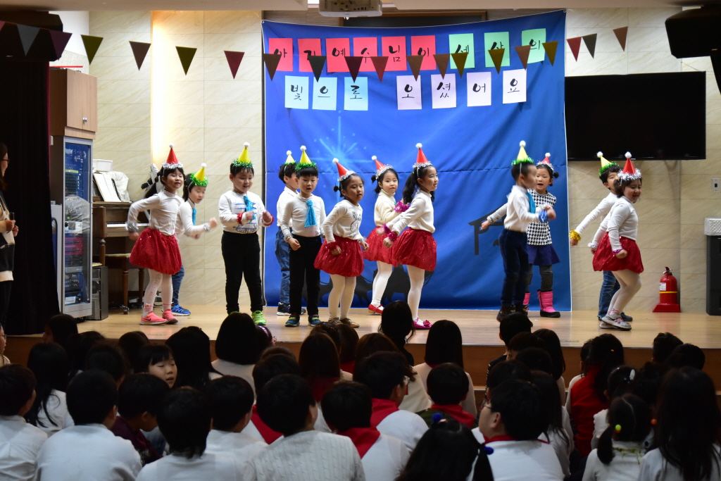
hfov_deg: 25.4
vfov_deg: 17.1
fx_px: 1602
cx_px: 360
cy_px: 240
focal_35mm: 80
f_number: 7.1
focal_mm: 80
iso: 4500
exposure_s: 1/100
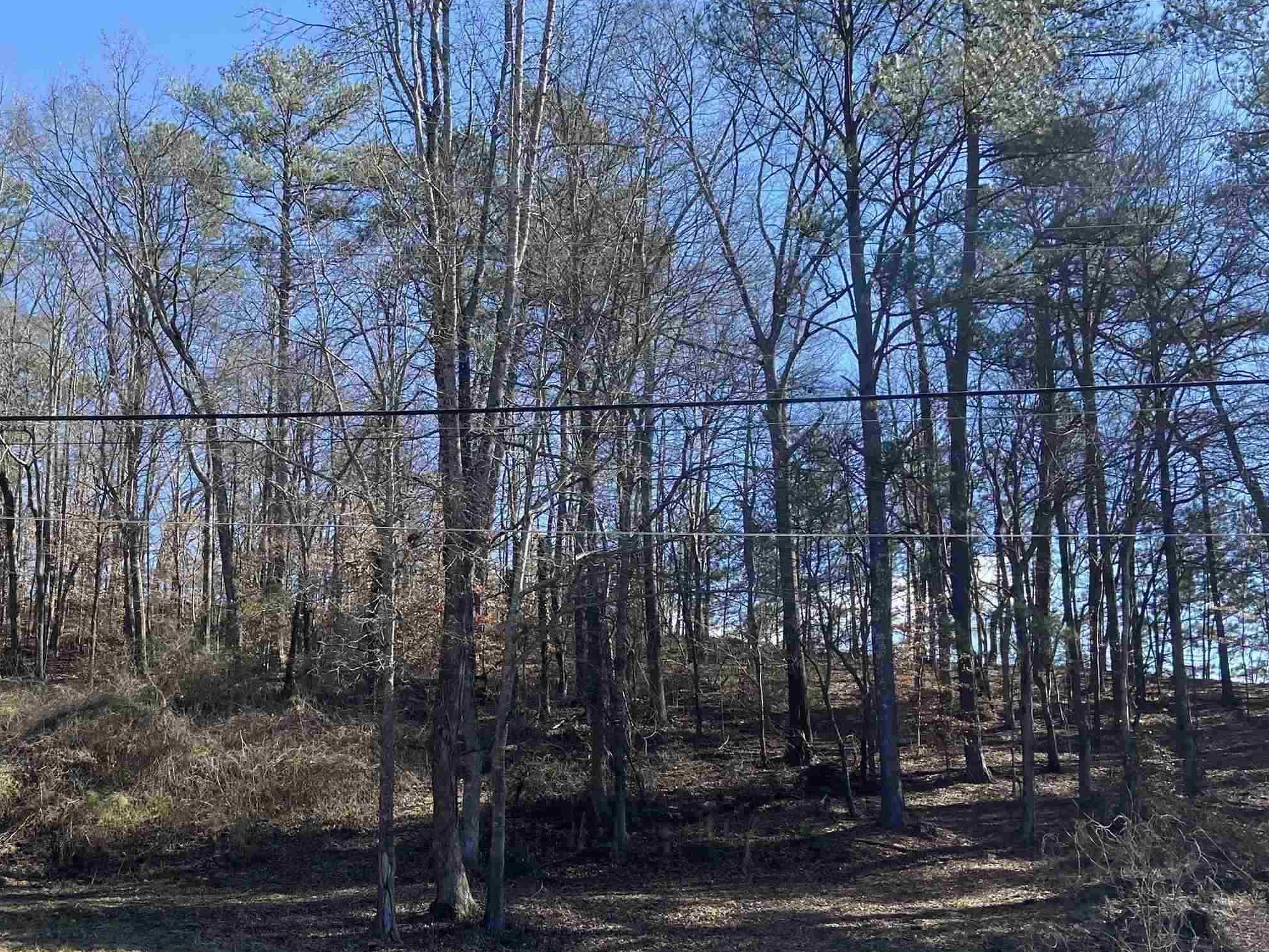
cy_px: 613
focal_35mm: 40
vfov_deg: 35.7
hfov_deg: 46.0
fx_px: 1466
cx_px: 414
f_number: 1.8
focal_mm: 4.25
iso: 32
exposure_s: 1/965
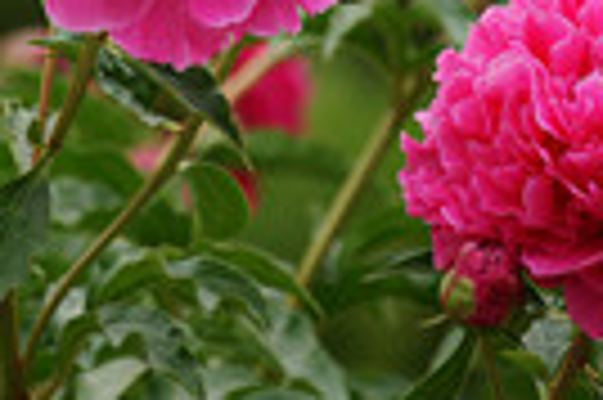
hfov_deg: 2.0
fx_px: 16880
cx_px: 176
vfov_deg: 1.4
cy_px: -162
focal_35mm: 1009
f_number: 5.6
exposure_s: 1/320
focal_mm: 300
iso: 200
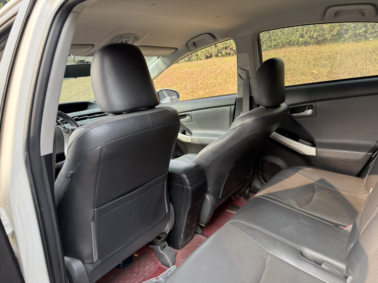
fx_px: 262
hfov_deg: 71.6
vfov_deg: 56.8
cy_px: 142
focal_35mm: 24
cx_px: 189
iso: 100
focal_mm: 6.76
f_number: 1.78
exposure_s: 1/243
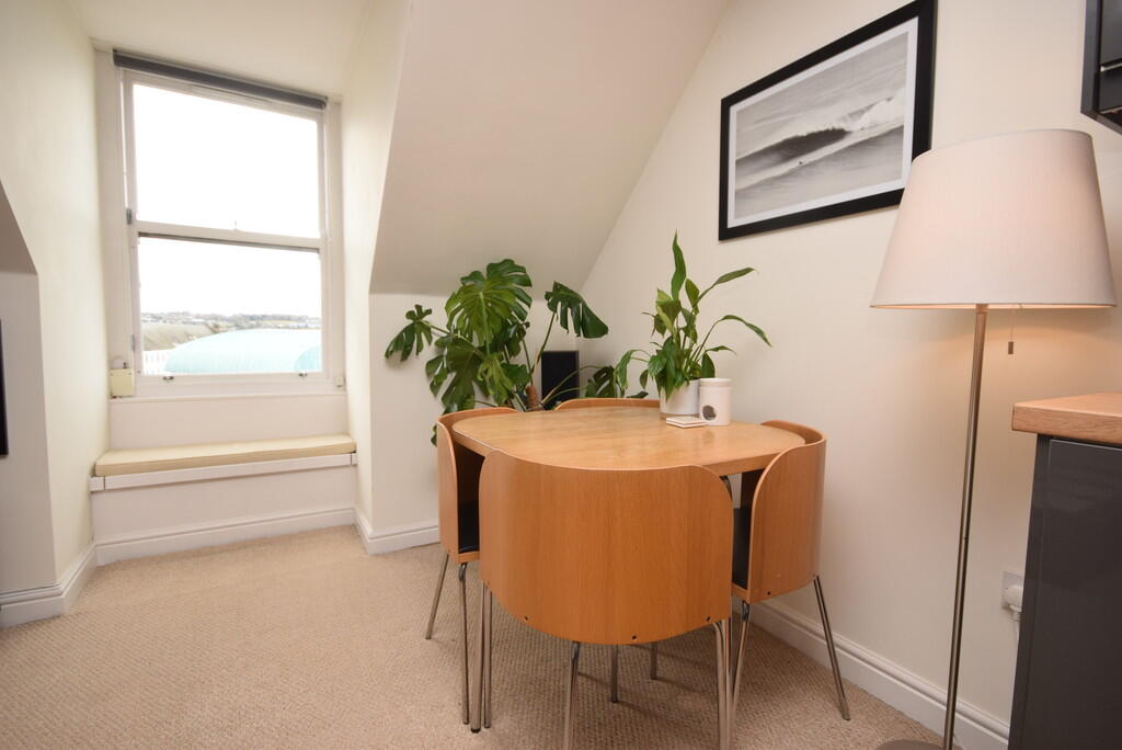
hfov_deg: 92.4
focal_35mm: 17
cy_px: 375
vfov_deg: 69.7
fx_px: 538
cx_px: 561
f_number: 5.6
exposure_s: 1/125
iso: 560
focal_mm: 11.5
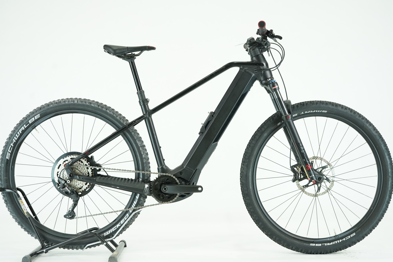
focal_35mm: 53
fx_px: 579
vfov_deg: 25.5
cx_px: 196
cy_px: 129
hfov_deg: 37.5
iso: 2000
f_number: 5
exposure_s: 1/200
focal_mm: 52
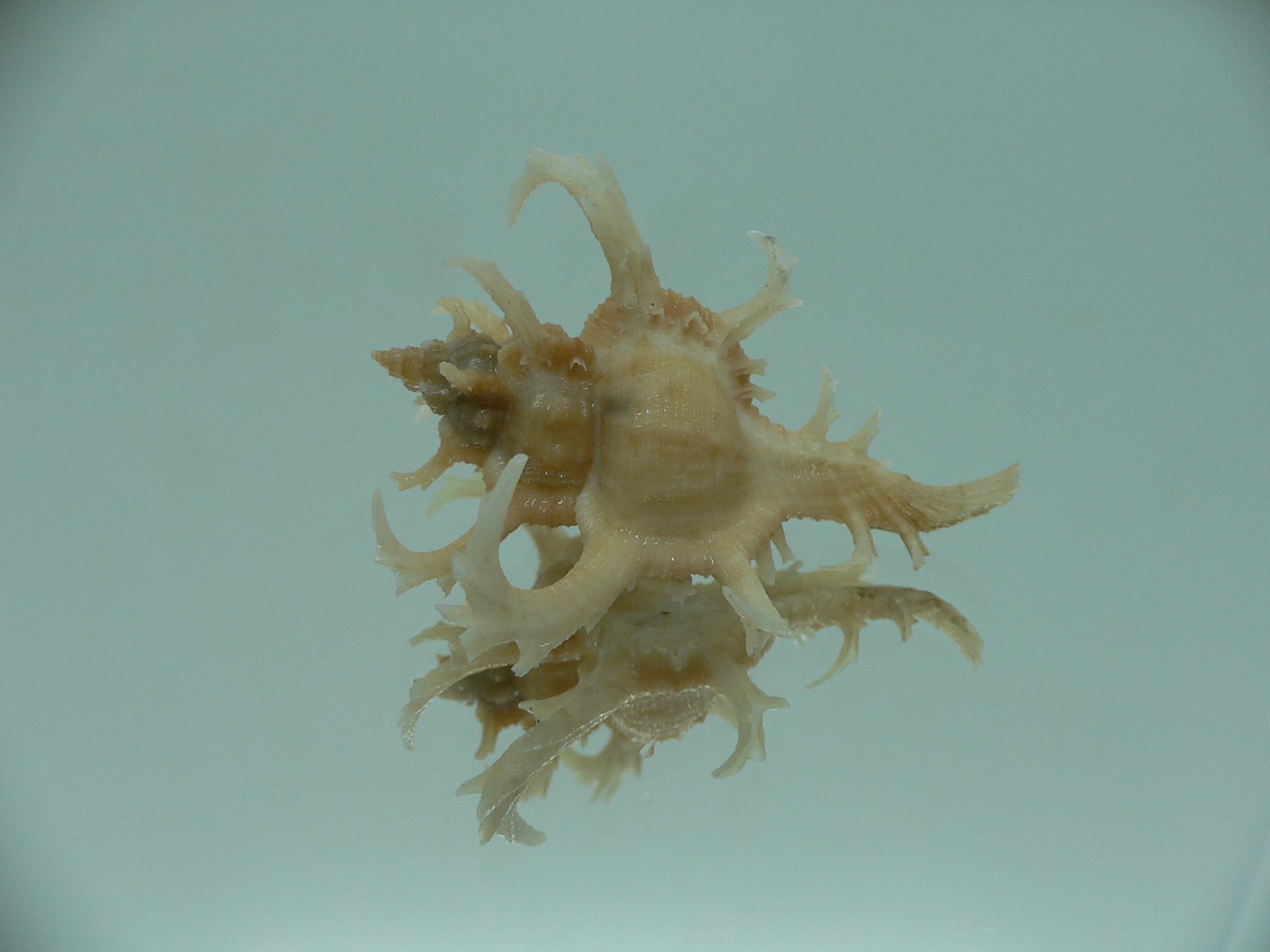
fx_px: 1284
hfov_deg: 52.6
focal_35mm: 35
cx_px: 635
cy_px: 476
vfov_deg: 40.7
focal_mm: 4.6
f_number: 2.8
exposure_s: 1/80
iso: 80
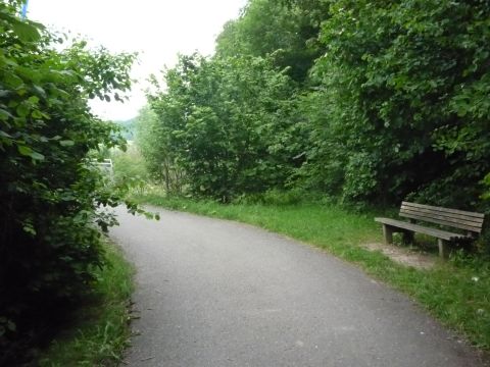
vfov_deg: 44.2
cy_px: 184
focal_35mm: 32
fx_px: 453
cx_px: 245
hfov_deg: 56.8
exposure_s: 1/400
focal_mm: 5.2
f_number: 5.6
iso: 800
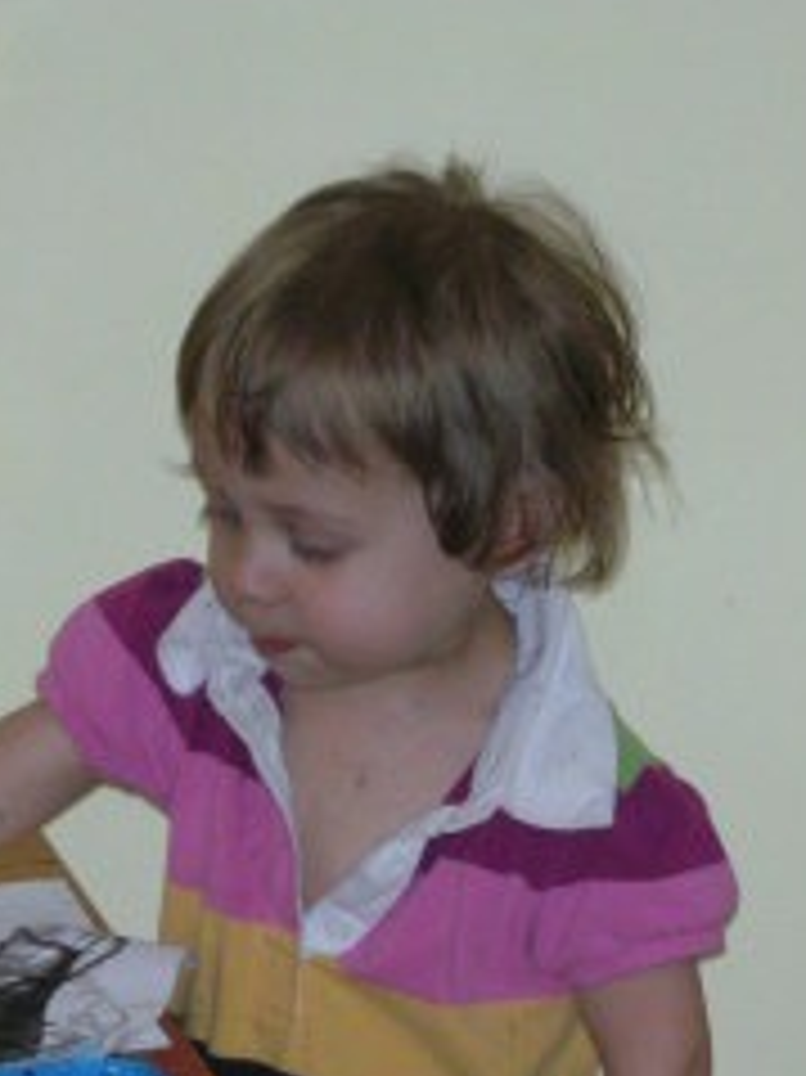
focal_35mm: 233
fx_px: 7240
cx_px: 356
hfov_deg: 6.4
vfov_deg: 8.5
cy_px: 936
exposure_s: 1/120
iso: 280
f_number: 5
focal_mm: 17.4
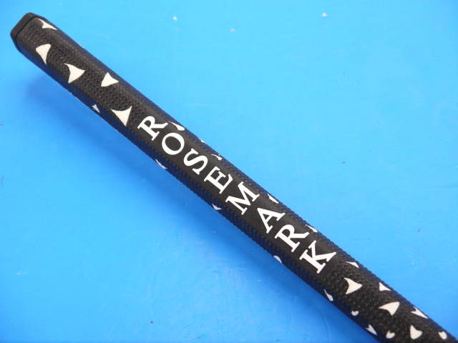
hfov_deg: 23.3
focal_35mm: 84
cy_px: 172
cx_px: 229
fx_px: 1111
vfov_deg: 17.6
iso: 640
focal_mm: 42
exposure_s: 1/80
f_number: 5.6
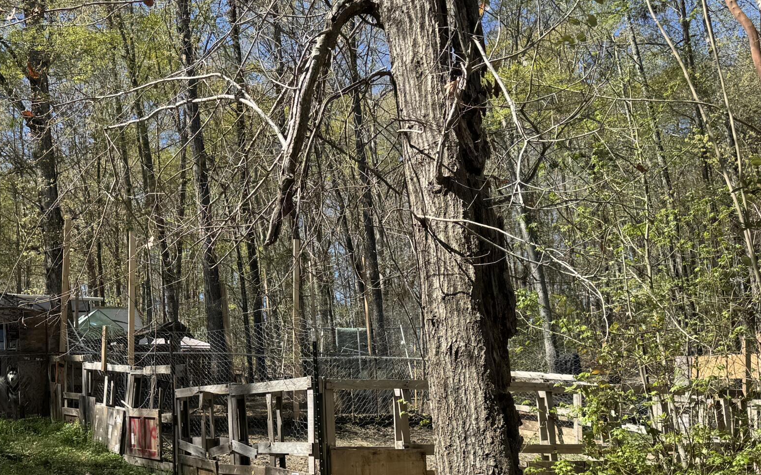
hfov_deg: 39.7
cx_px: 172
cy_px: 291
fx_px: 1016
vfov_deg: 26.3
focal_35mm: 49
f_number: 1.78
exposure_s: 1/1980
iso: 80
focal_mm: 6.76
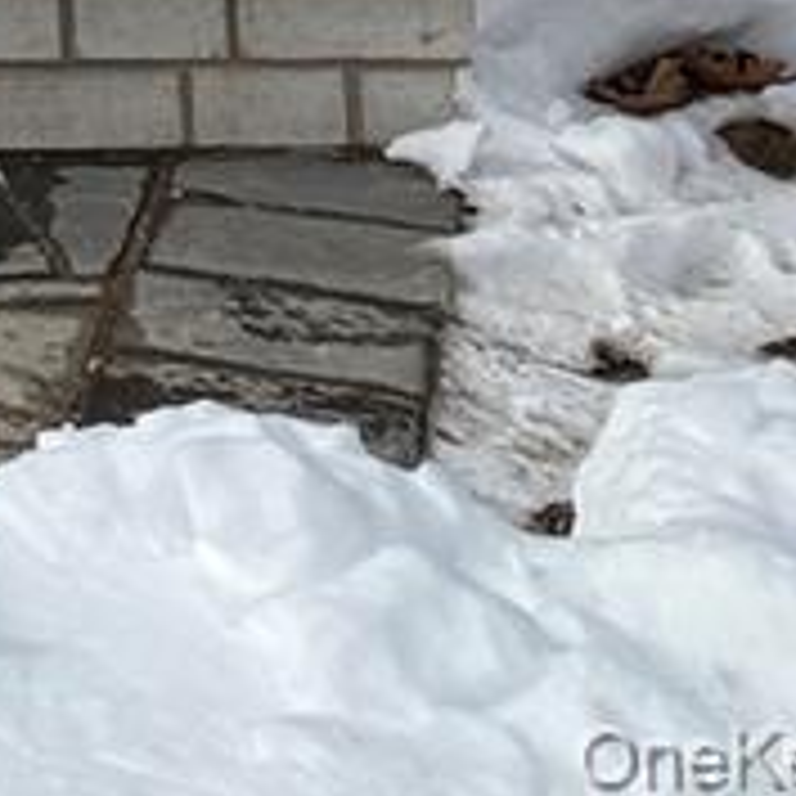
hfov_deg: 8.2
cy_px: -2640
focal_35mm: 184
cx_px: -1502
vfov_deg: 6.8
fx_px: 4787
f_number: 1.78
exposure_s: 1/8130
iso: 80
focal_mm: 6.76
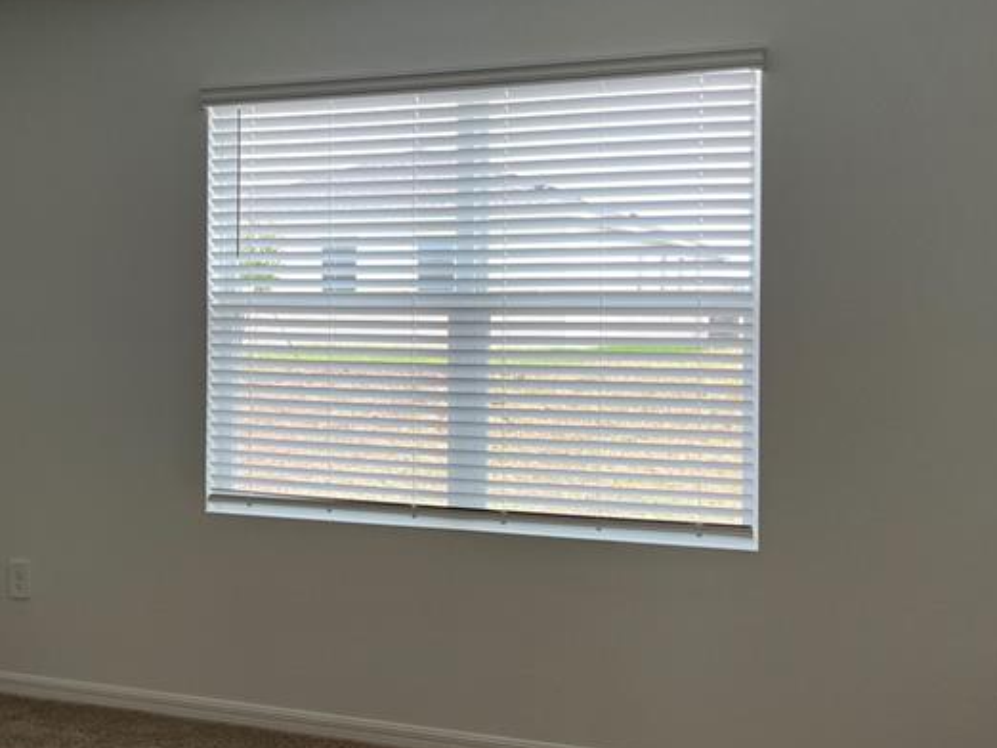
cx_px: 214
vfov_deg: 28.5
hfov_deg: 36.3
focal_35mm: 51
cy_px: 311
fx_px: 1470
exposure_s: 1/211
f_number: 1.6
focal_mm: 5.1
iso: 40
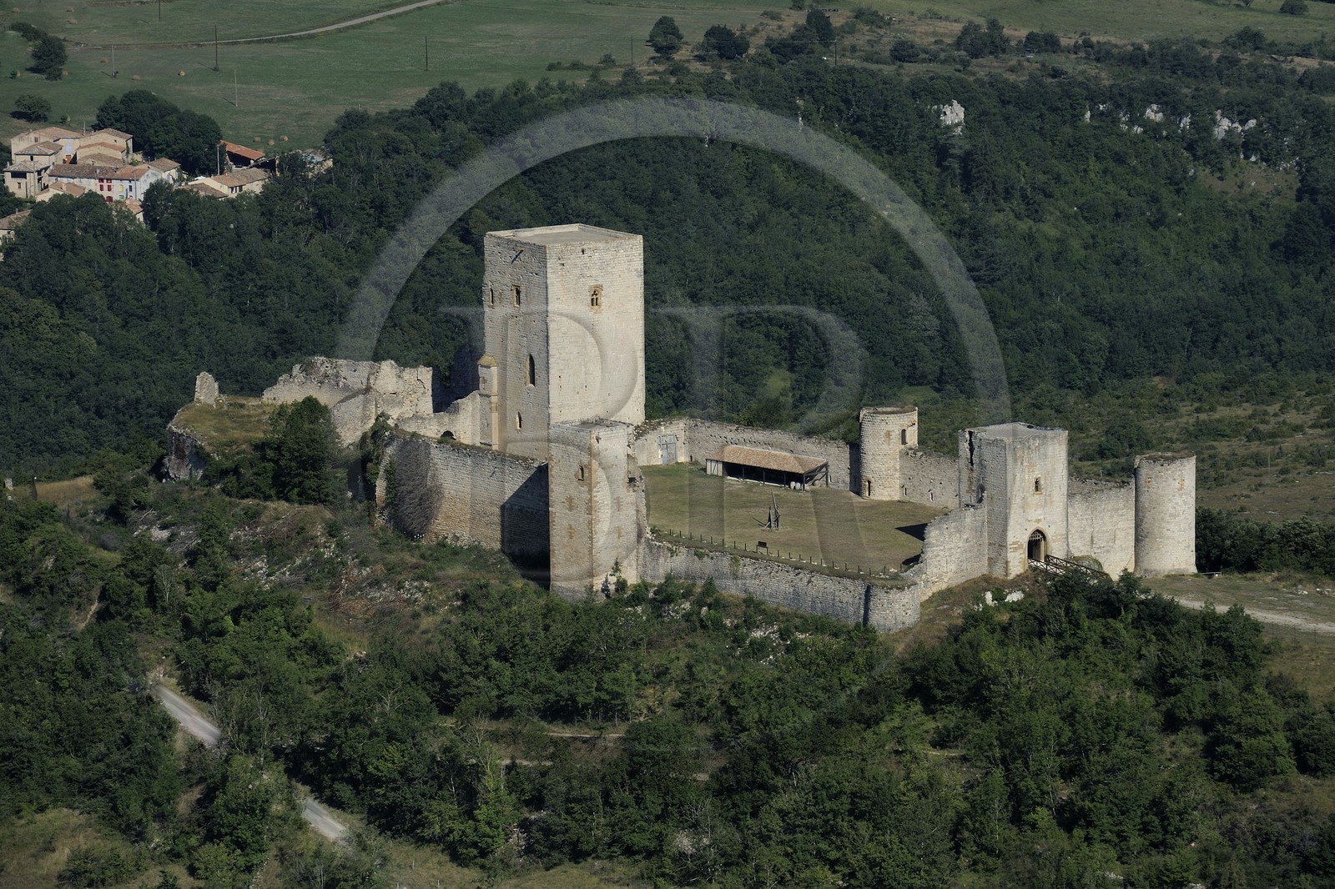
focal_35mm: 200
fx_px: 7415
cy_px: 444
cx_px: 668
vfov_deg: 6.9
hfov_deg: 10.3
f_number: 10
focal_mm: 200
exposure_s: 1/1000
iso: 400
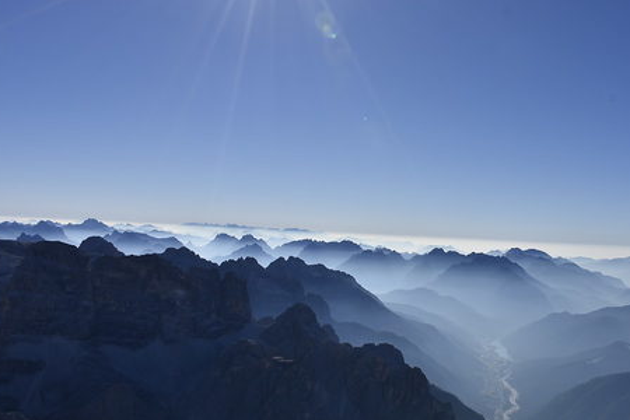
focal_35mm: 36
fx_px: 630
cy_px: 178
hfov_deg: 52.5
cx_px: 399
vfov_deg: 36.8
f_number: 9
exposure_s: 1/500
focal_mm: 18
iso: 100
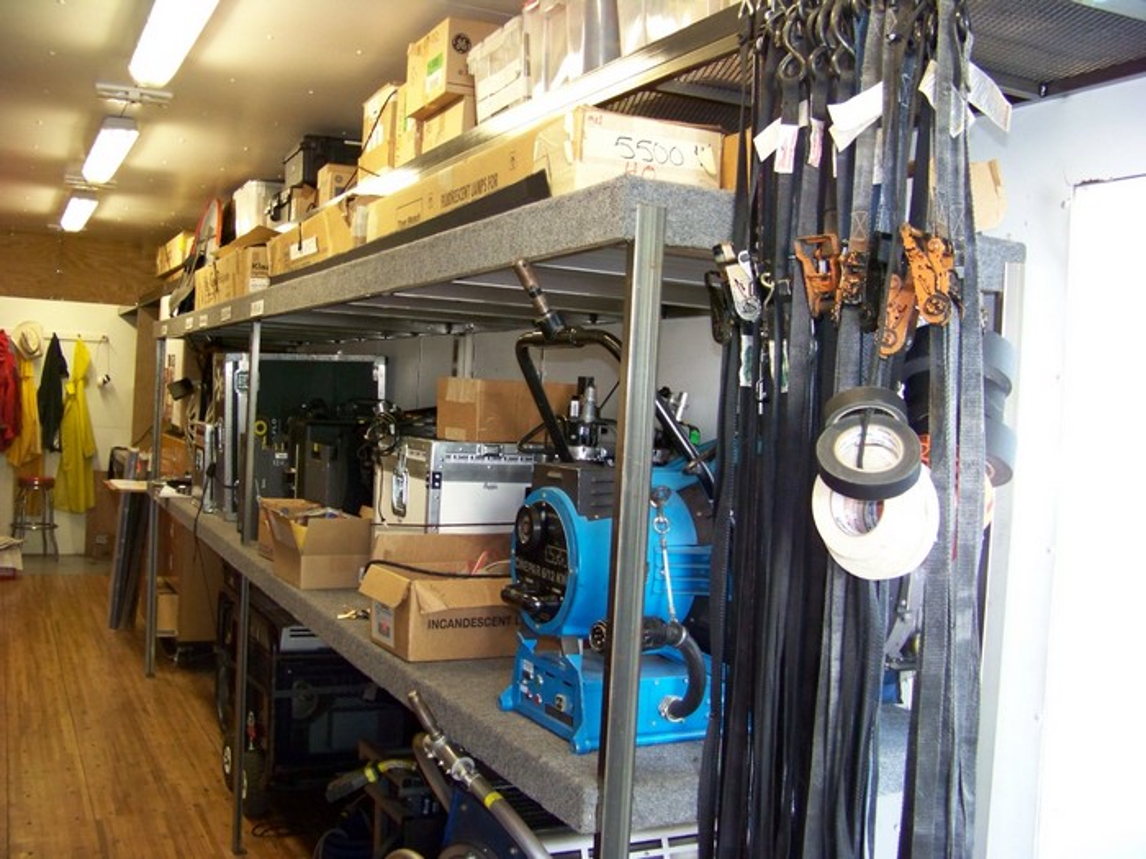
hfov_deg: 51.4
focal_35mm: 36
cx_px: 573
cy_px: 430
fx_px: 1192
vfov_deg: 39.7
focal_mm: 5.85
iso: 200
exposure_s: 1/30
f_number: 2.8
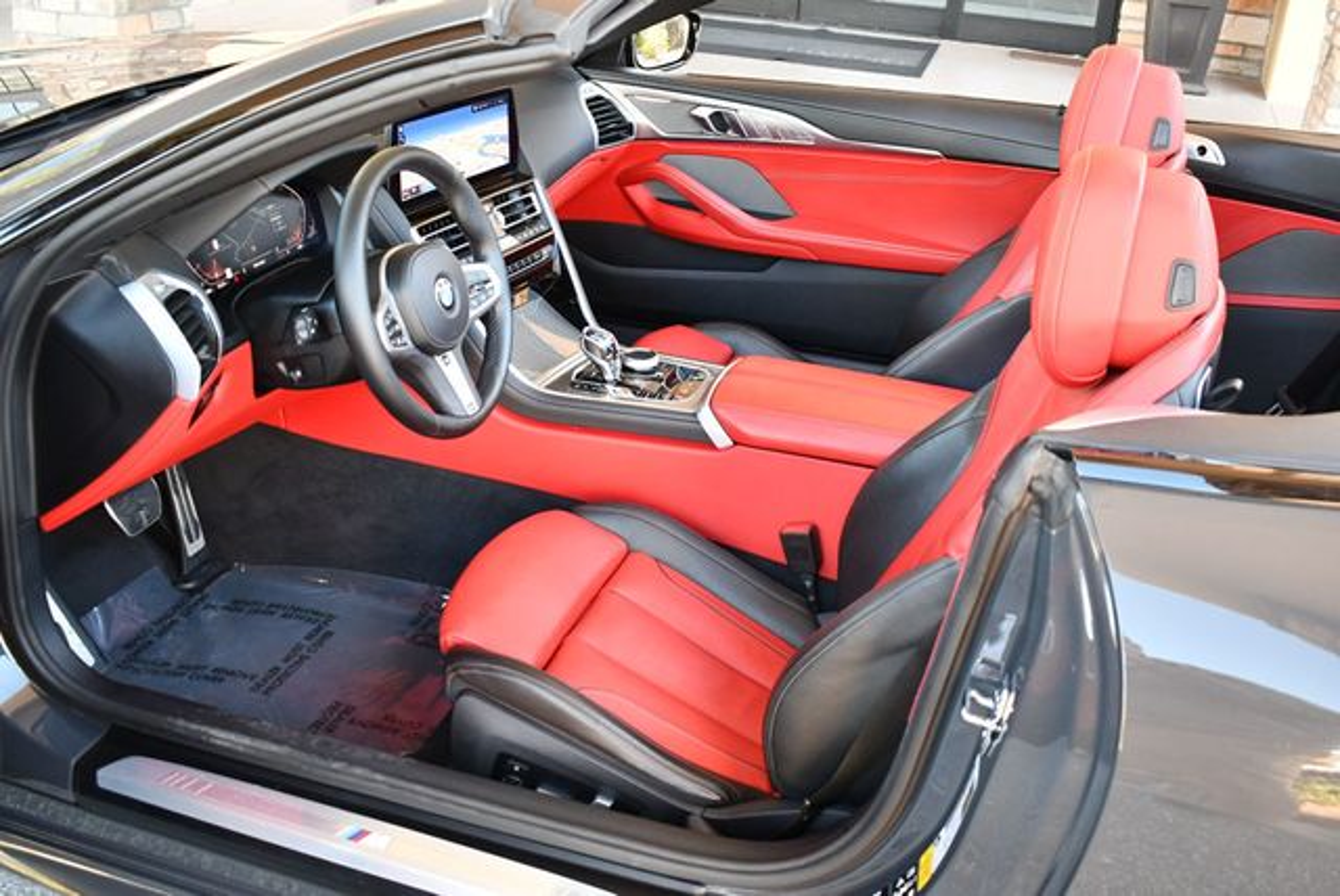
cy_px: 448
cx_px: 670
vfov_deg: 36.9
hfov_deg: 53.1
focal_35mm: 36
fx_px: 1341
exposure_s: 1/160
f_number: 3.5
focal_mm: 18
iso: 800
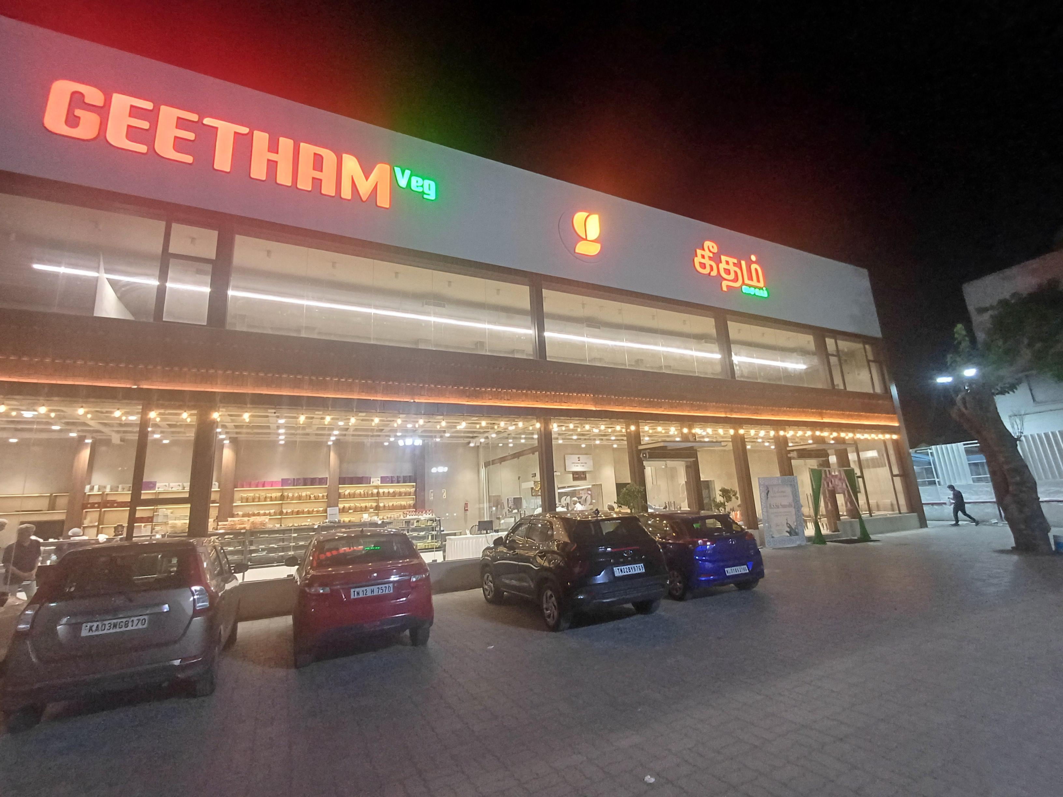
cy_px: 398
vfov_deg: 78.1
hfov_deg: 94.5
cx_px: 532
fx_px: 491
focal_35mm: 16
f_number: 2.2
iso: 160
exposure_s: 1/33
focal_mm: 1.64
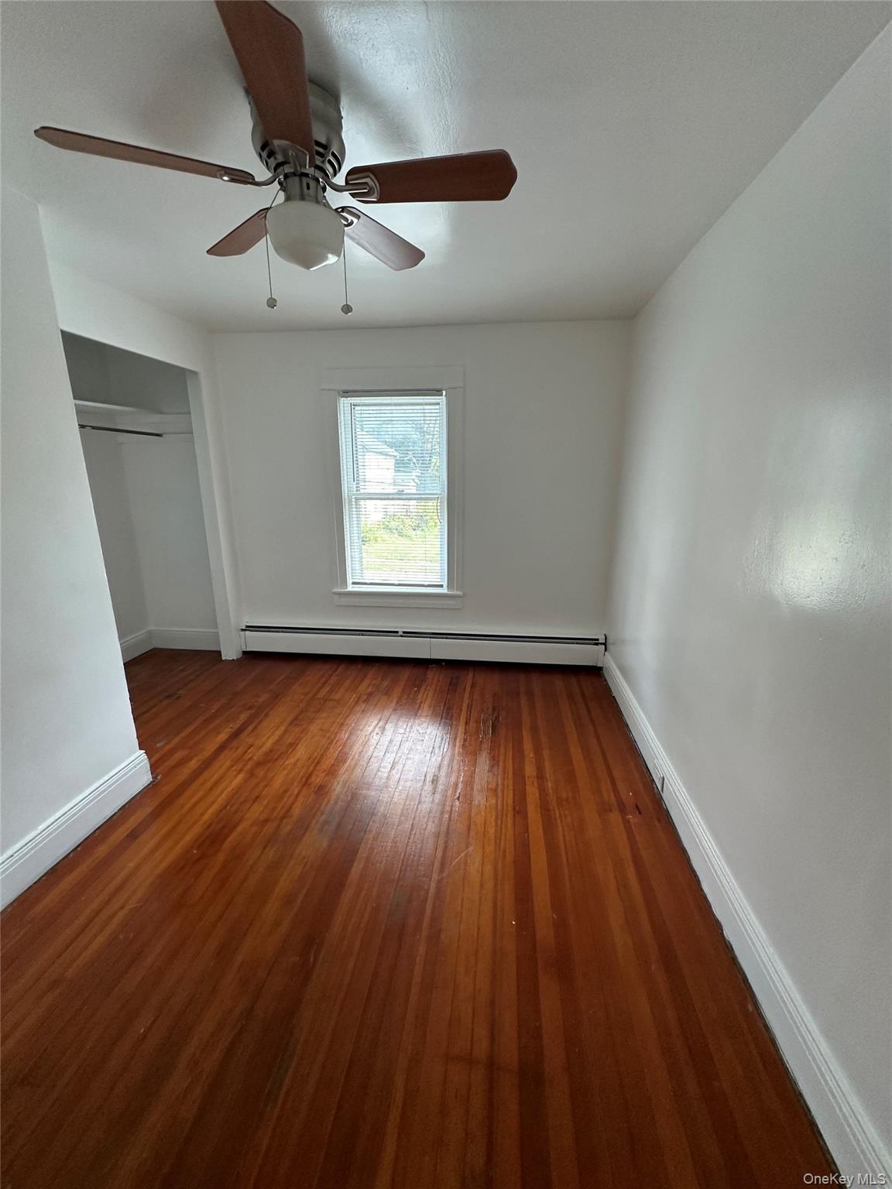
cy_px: 594
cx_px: 446
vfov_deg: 102.1
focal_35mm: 14
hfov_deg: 85.7
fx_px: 481
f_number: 2.2
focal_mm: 2.22
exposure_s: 1/99
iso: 200
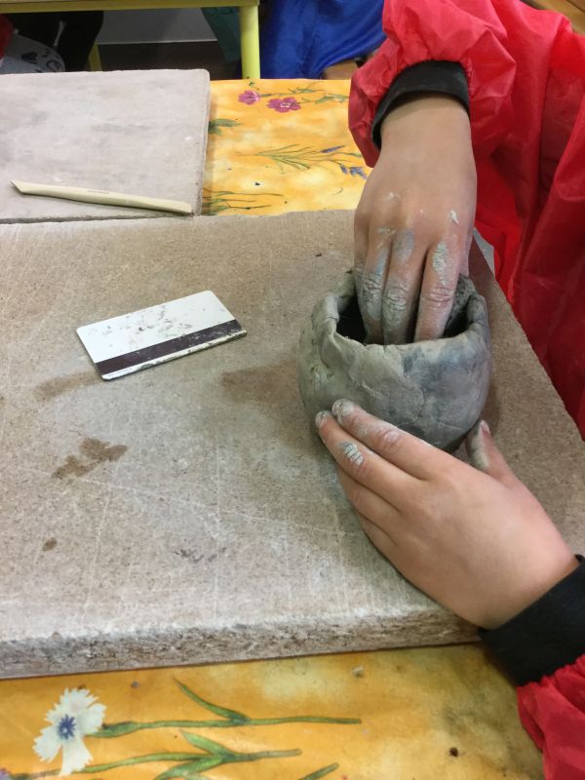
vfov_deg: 58.4
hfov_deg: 45.4
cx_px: 292
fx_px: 699
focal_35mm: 31
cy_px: 390
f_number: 2.4
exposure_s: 1/33
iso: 100
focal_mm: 3.3
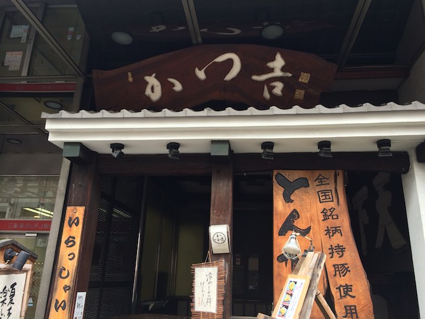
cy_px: 160
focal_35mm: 30
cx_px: 212
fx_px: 368
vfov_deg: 46.8
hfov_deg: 60.0
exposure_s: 1/60
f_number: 2.2
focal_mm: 4.12
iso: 40
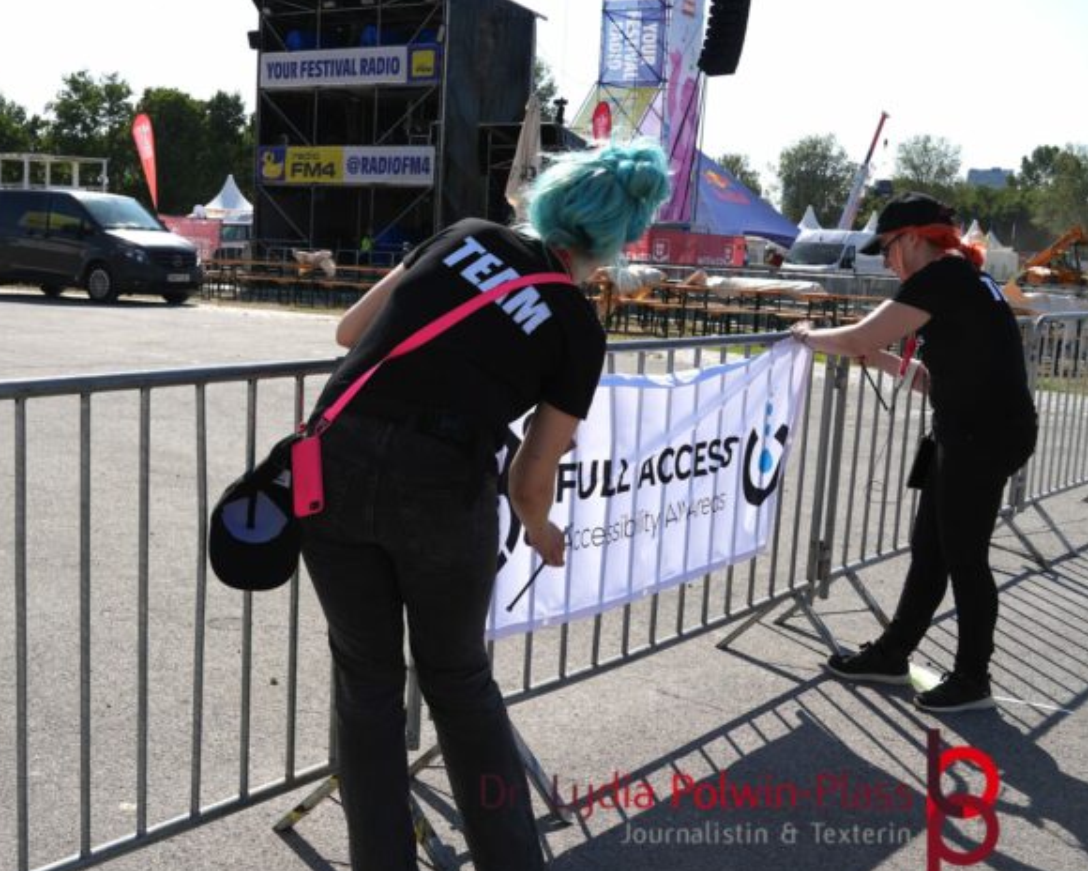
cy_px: 445
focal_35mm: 47
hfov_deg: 39.5
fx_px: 1501
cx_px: 390
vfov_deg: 32.3
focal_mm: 25
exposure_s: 1/320
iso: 100
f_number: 8
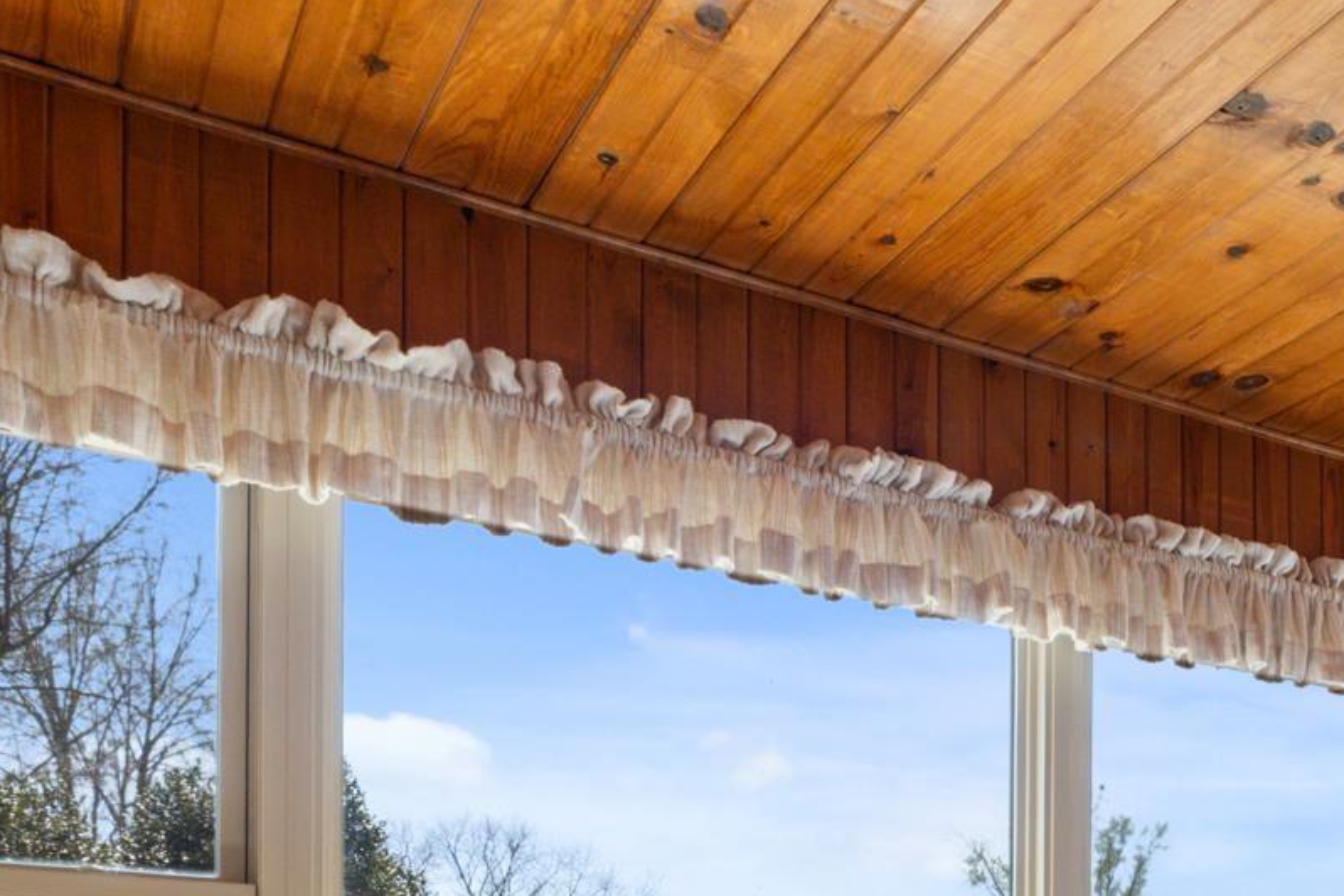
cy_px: 1064
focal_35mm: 47
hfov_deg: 37.2
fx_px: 1755
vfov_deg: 25.8
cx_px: 1361
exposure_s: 1/125
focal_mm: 10
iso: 200
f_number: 9
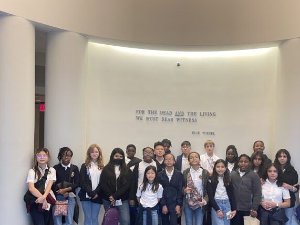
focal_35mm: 35
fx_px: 303
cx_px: 159
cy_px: 139
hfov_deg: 52.6
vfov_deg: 40.4
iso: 200
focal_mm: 5.1
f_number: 1.6
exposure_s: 1/60
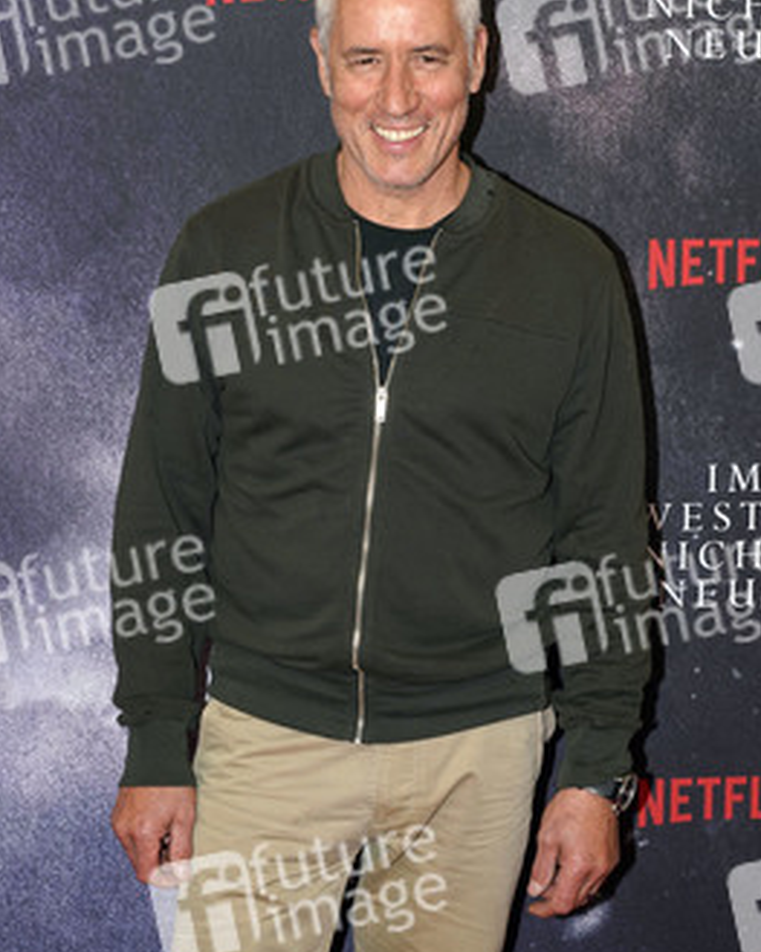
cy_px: 460
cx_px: 382
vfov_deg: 26.1
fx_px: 2056
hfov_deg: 21.0
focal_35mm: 73
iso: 320
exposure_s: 1/160
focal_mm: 64
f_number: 5.6
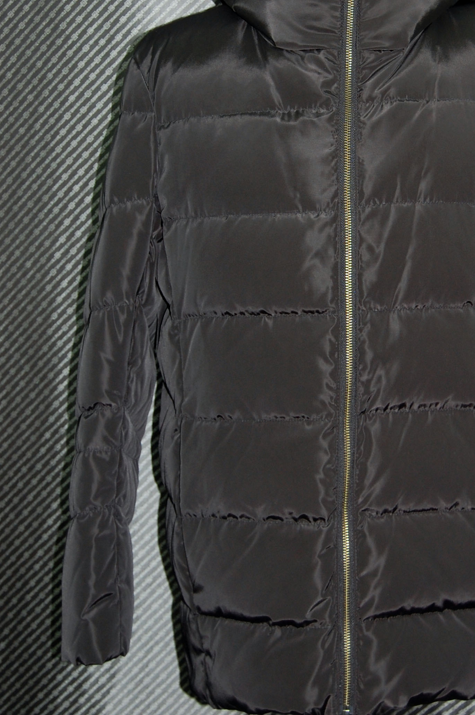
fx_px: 1388
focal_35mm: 70
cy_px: 246
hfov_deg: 19.3
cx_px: 341
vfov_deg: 28.7
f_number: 4.5
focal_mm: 32
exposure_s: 1/60
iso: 400
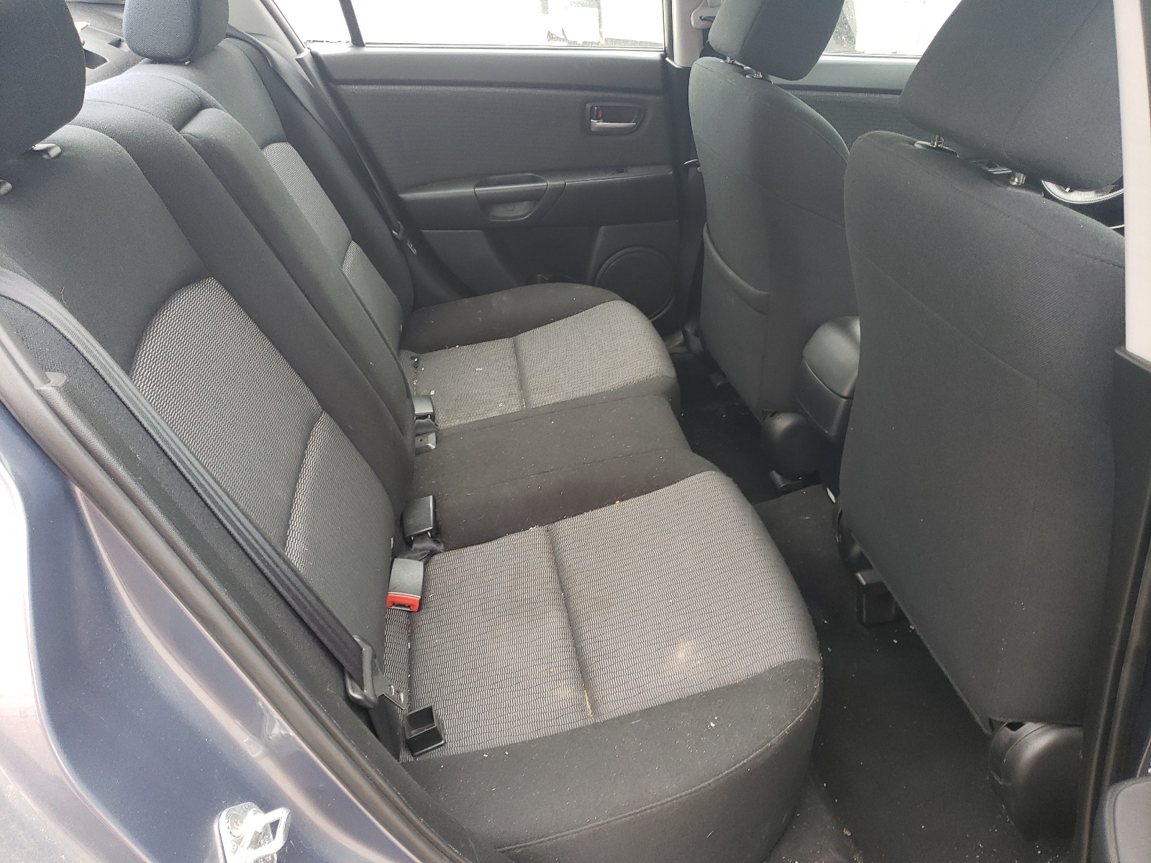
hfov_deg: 67.3
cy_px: 432
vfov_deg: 53.1
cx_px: 576
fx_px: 865
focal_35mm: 26
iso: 96
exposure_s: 1/50
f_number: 1.5
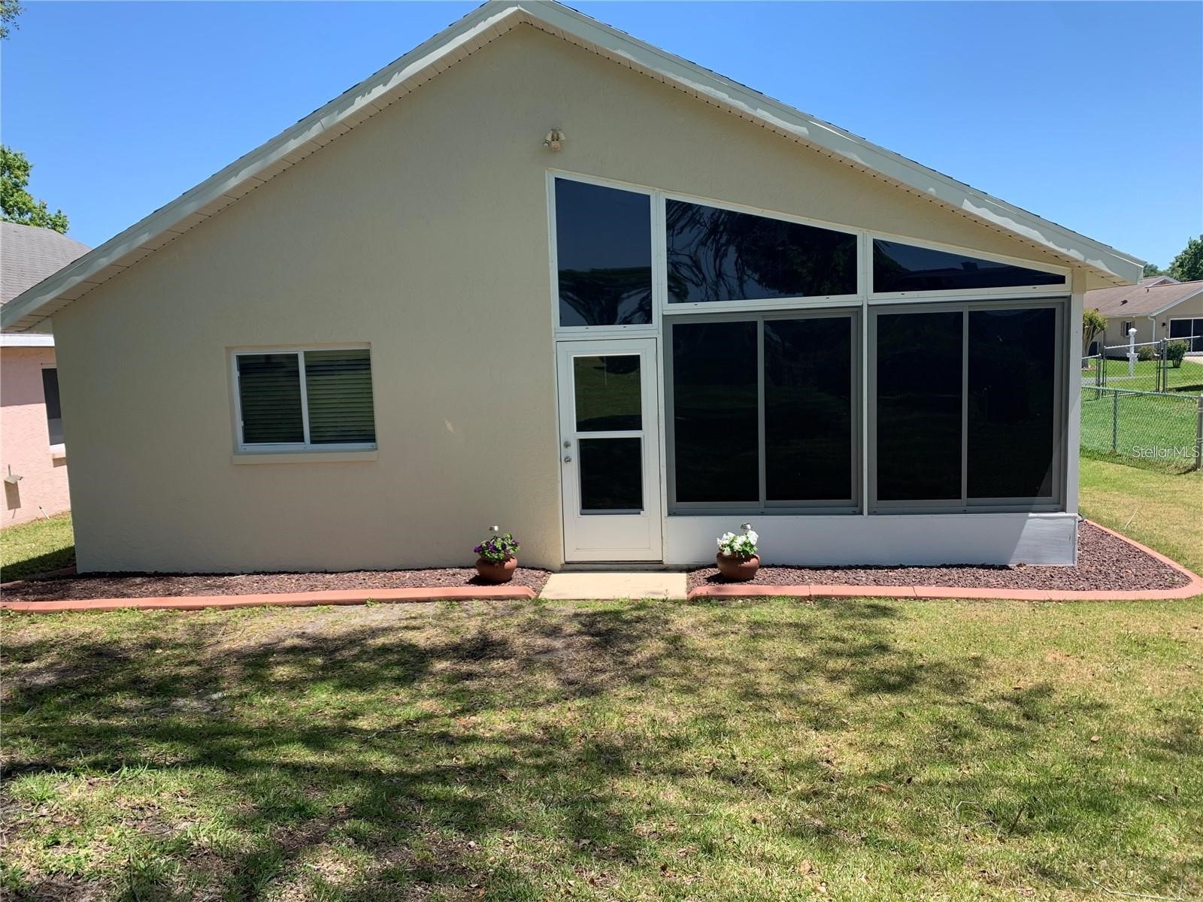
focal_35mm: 26
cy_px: 451
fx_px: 904
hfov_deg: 67.3
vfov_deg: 53.1
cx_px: 602
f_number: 1.8
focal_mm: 4.25
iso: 25
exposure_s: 1/1149
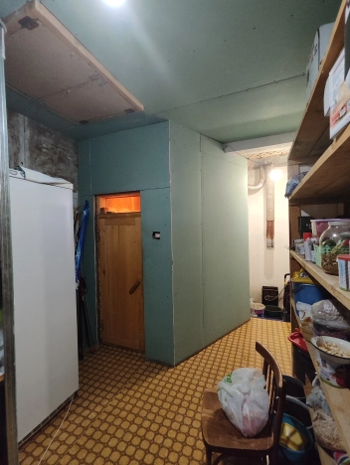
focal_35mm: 16
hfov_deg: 78.2
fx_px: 215
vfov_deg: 94.4
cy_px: 232
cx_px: 175
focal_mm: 1.65
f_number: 2.2
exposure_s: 1/33.3
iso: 480
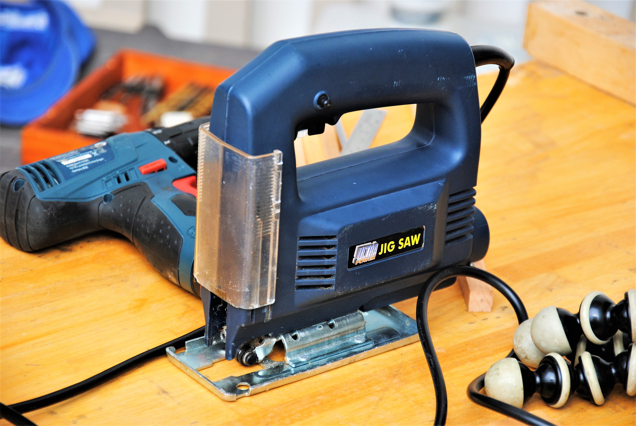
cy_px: 213
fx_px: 2441
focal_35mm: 138
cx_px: 318
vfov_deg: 10.0
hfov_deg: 14.8
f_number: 5.6
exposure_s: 1/125
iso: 250
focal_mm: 92
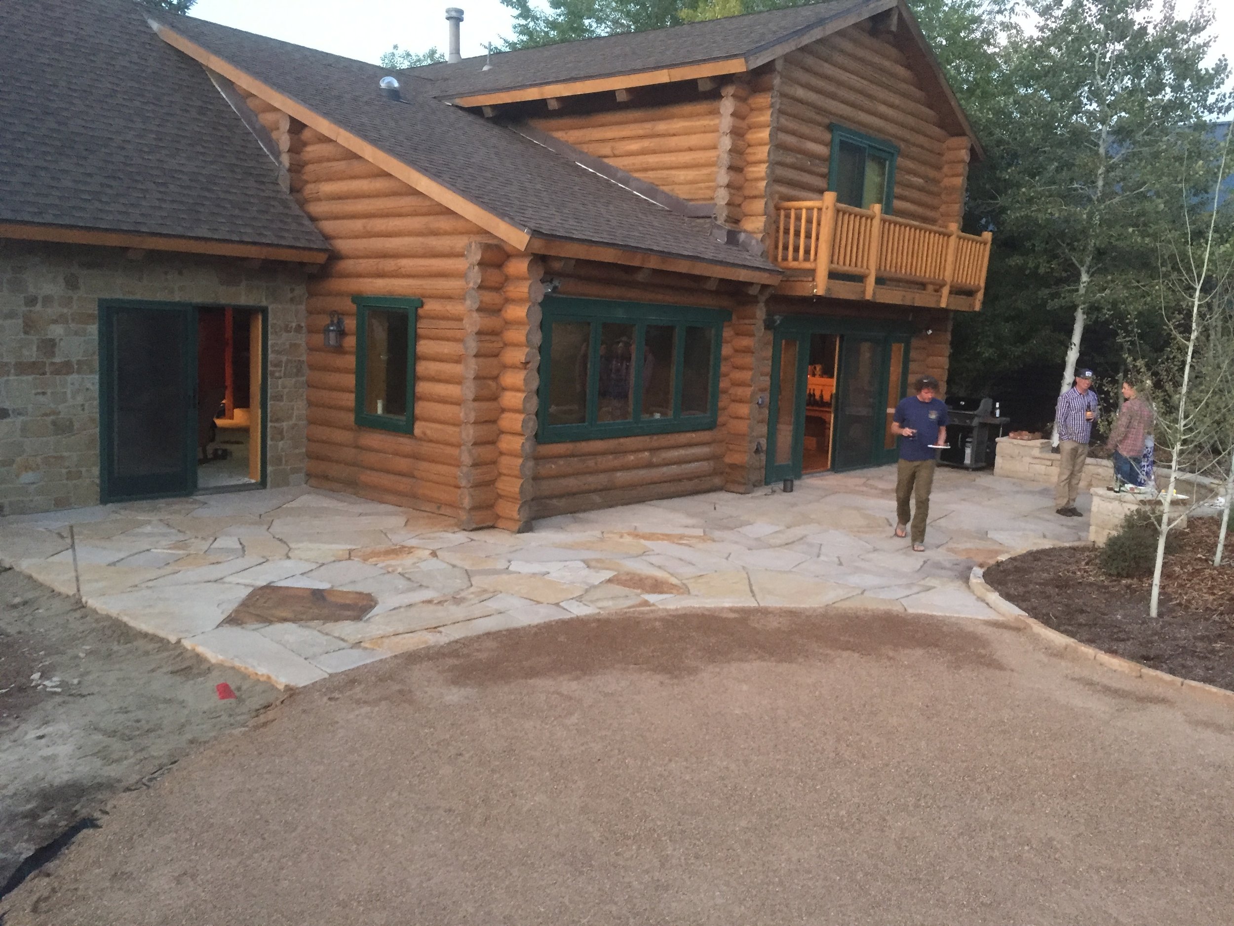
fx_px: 1034
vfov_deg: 48.2
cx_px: 617
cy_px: 463
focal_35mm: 29
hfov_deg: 61.7
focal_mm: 4.15
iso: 250
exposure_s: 1/15
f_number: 2.2
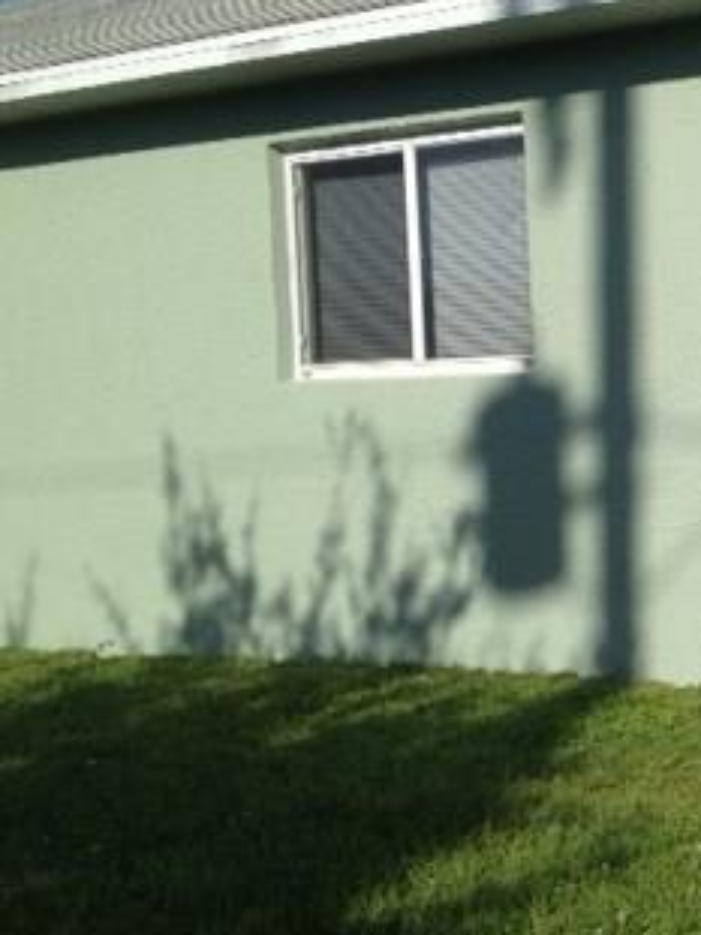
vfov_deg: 27.0
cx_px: 866
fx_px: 1945
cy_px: 427
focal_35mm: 72
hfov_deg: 19.1
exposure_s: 1/2762
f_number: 2.4
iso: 50
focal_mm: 4.28
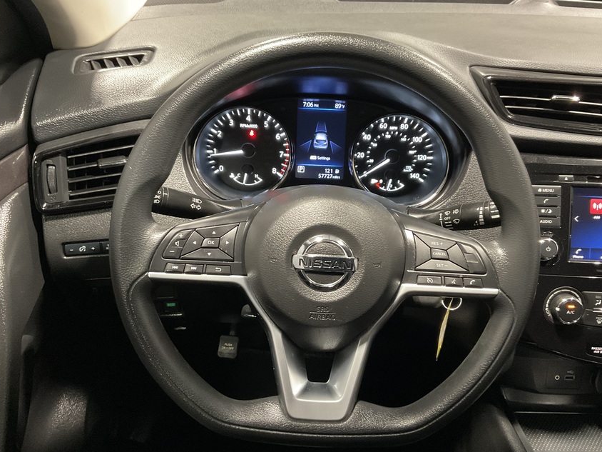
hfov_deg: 55.3
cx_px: 320
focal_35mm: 33
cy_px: 234
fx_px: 574
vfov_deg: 42.9
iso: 250
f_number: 1.8
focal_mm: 3
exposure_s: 1/25
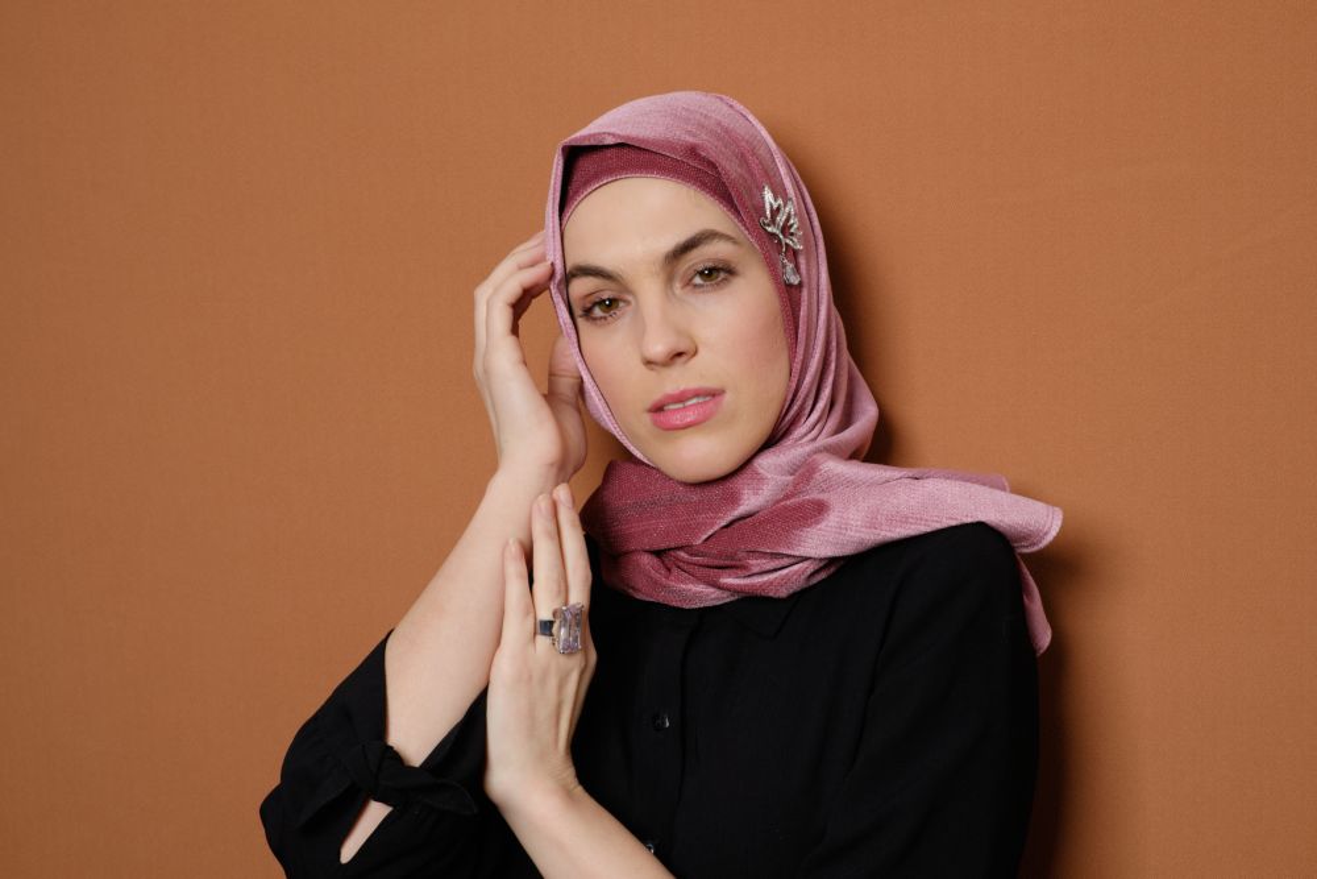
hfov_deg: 41.1
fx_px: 1756
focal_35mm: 48
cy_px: 440
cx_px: 658
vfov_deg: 28.1
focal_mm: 32
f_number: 10
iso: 250
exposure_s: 1/200
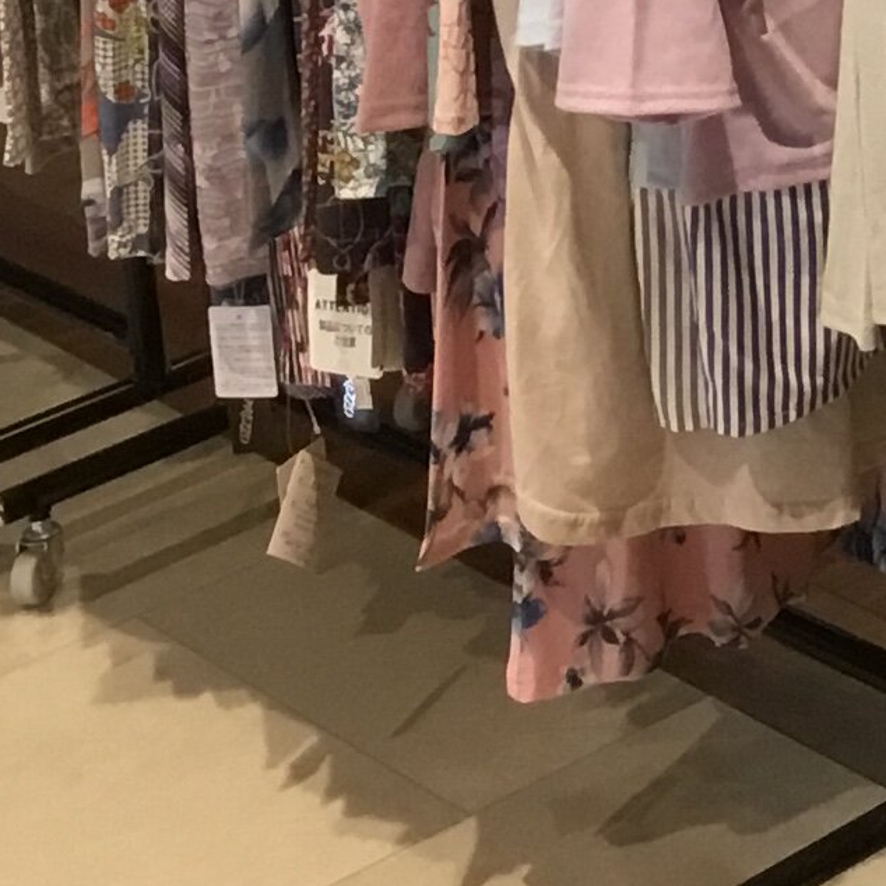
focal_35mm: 141
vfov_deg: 11.7
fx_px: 4083
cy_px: -532
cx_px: 1523
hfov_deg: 11.6
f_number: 2.4
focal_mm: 3.3
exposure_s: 1/30
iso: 80
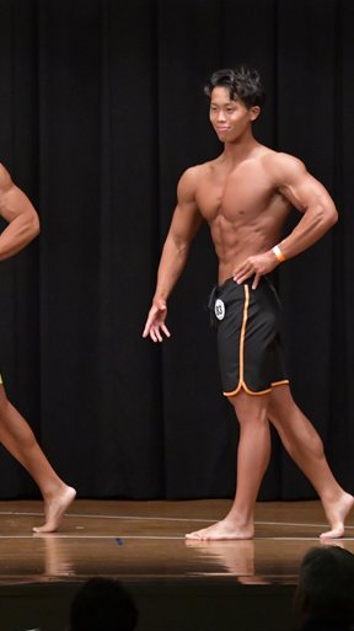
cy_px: 315
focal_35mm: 296
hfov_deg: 4.1
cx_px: -35
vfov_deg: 7.3
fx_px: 4947
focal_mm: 125
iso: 6400
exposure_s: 1/400
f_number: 5.6
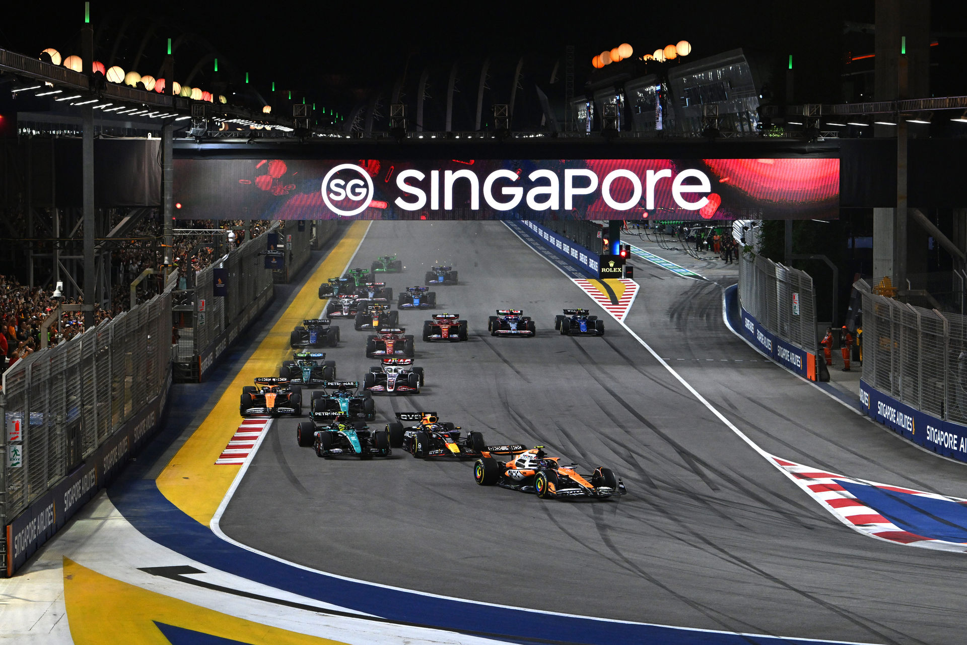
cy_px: 322
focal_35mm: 112
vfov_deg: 12.2
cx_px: 484
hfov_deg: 18.3
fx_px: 3008
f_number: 7.1
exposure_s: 1/1000
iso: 3200
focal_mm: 112
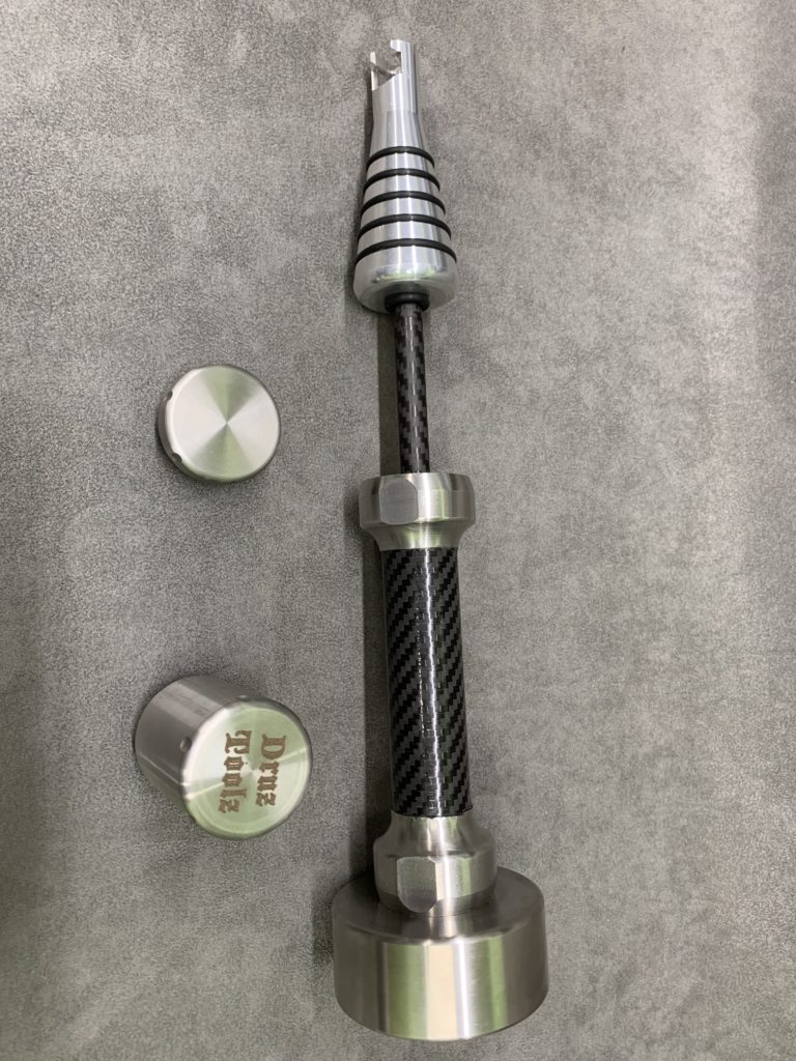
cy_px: 530
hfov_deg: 53.1
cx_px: 398
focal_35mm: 26
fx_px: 797
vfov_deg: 67.3
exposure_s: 1/60
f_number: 1.8
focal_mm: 4.25
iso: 80
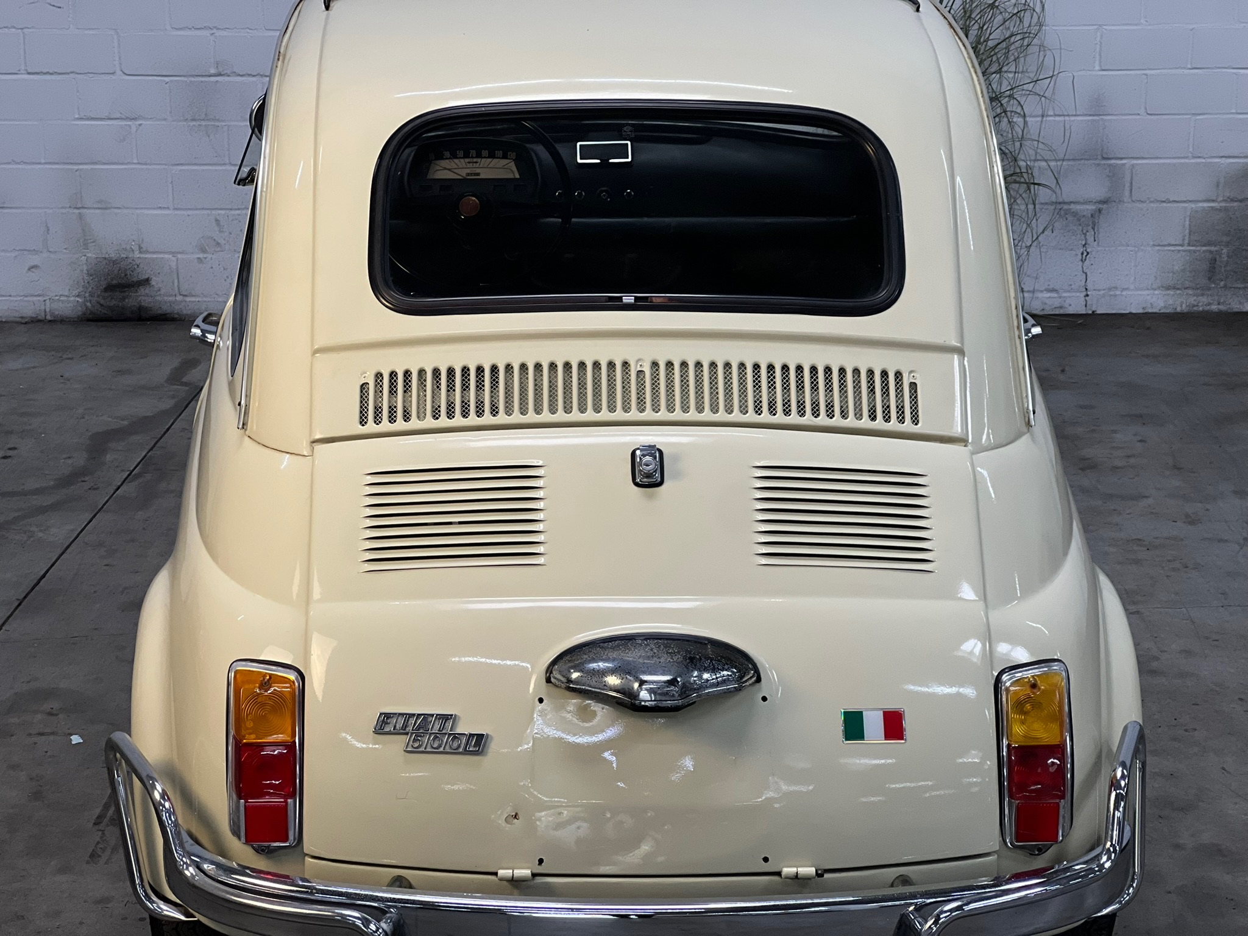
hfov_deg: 25.3
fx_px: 2776
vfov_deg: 19.1
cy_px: 468
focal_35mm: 77
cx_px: 624
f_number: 2.8
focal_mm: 9
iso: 160
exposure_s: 1/33
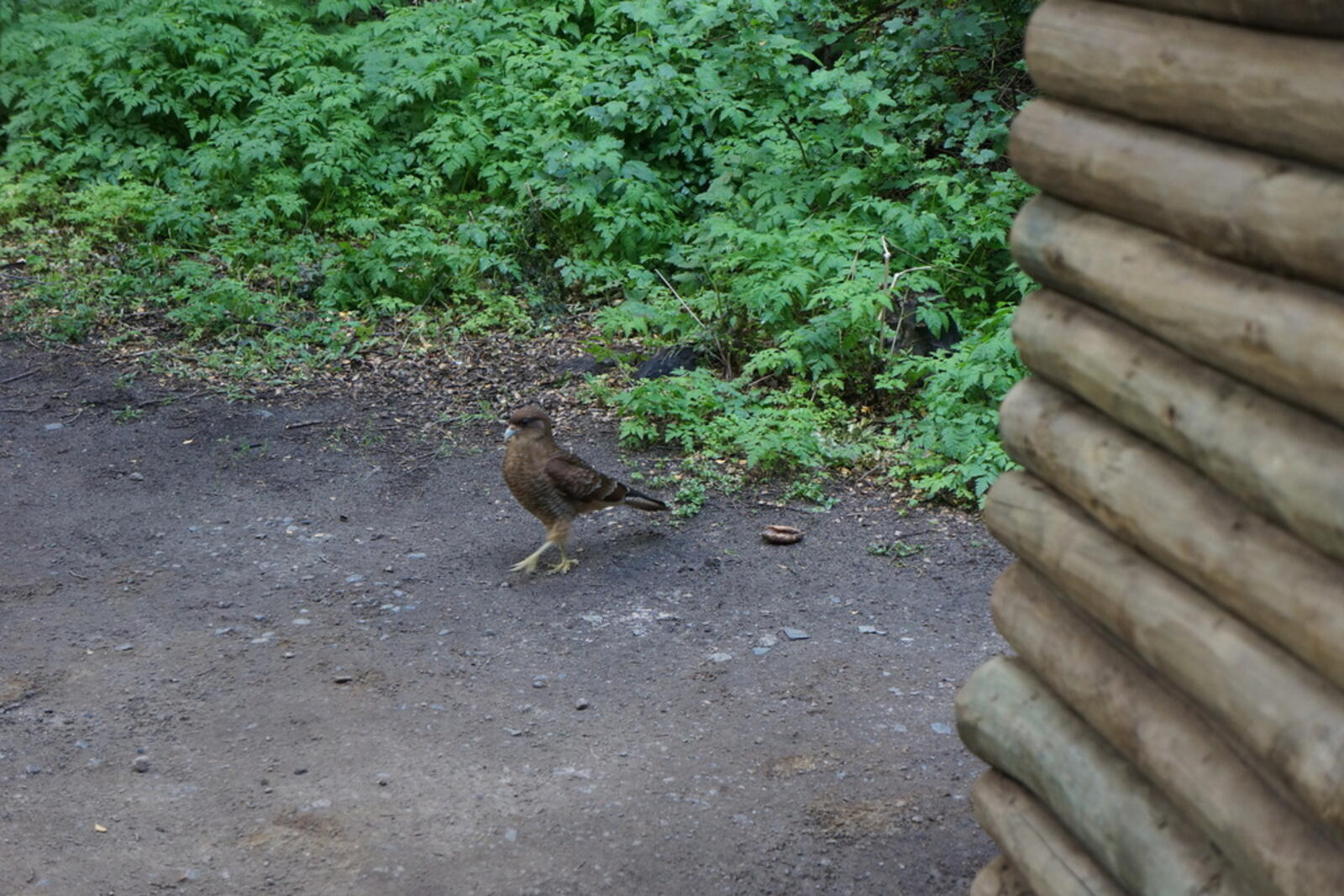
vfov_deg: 16.7
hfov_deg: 24.8
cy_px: 448
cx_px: 672
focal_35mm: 82
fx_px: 3061
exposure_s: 1/100
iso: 800
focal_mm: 55
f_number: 5.6
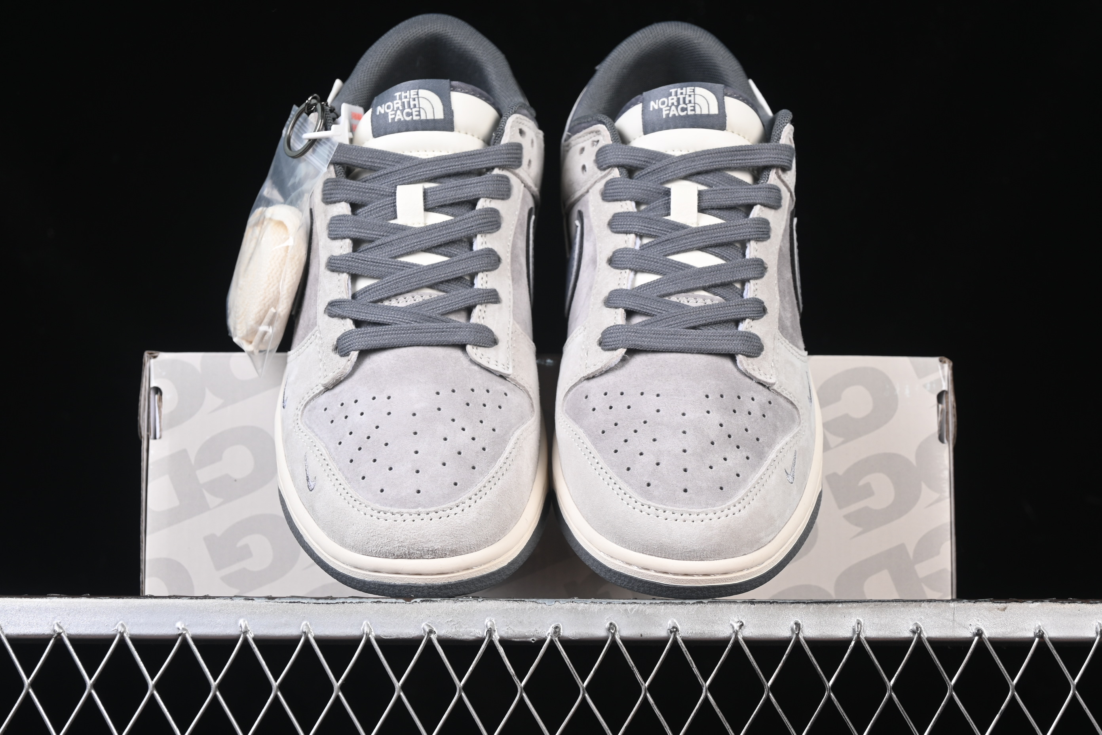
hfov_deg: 27.0
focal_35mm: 75
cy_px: 368
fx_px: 2296
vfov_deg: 18.2
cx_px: 551
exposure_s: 1/60
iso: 160
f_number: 7.1
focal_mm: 50
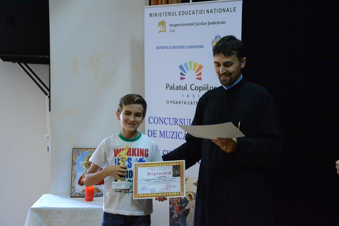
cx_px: 170
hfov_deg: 35.1
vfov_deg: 23.8
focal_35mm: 57
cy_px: 113
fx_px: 537
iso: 6400
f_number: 5
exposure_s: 1/100
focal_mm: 38
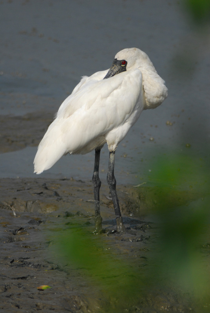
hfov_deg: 1.1
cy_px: 156
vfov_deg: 1.7
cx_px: 105
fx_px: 10463
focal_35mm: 1200
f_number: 9.5
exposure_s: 1/800
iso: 320
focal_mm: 800
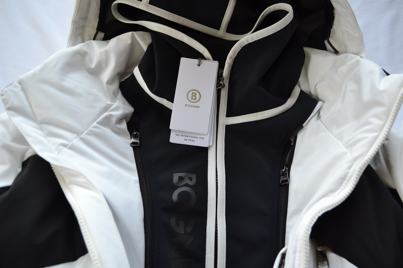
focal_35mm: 27
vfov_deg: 47.9
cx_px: 202
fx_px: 302
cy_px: 134
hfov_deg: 67.4
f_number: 4.5
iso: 400
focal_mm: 18
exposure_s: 1/80
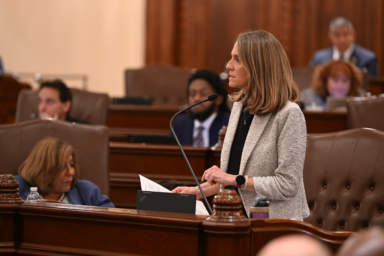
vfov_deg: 8.1
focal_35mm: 170
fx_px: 1813
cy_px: 128
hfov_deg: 12.1
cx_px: 192
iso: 3200
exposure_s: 1/160
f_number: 2.8
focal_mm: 170
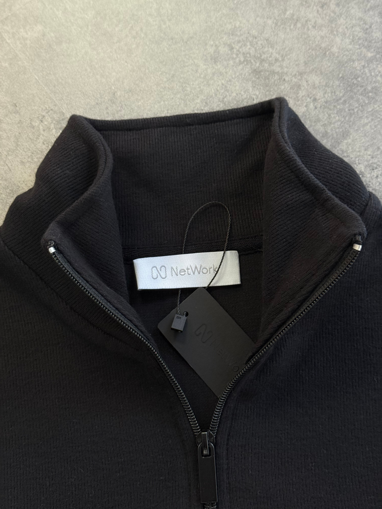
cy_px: 254
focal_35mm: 48
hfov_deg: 30.3
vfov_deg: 39.7
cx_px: 191
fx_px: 706
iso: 250
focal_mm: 6.76
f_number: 1.78
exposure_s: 1/100
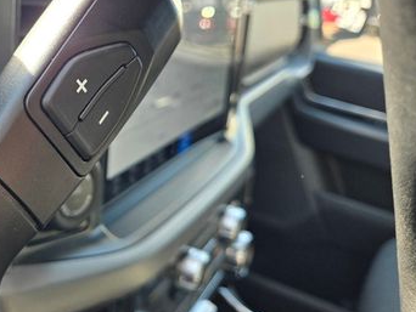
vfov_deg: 33.6
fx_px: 517
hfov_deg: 40.5
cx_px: 41
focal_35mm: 43
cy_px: 142
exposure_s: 1/180
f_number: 1.8
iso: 80
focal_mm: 5.4
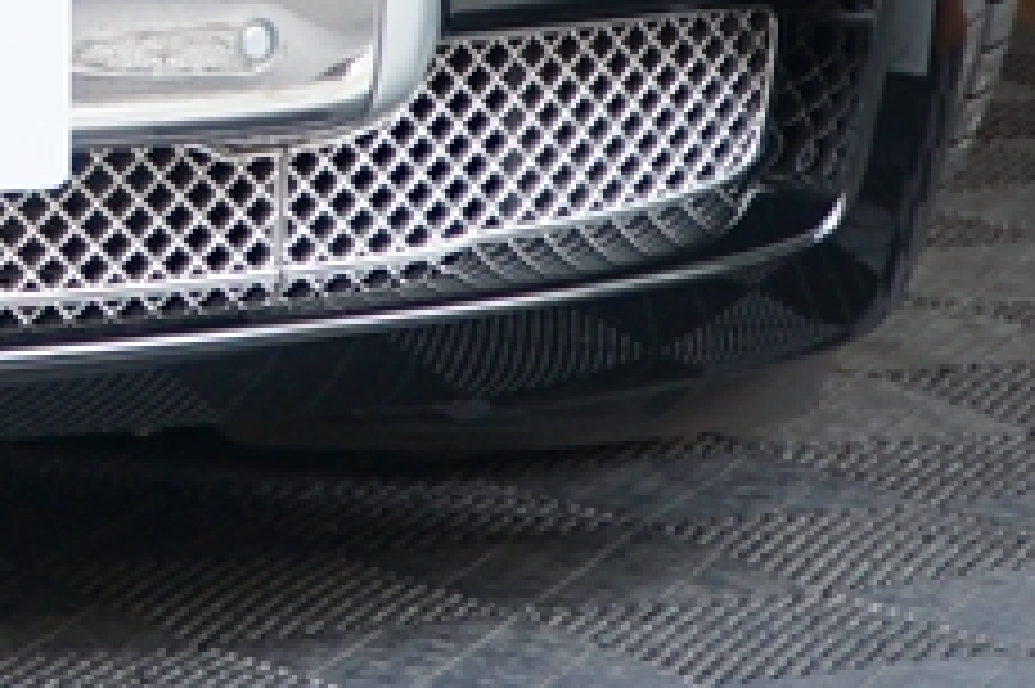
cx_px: -1206
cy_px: -1162
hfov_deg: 5.9
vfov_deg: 4.0
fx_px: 9739
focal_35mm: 339
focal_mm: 41
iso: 160
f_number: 4
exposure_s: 1/80
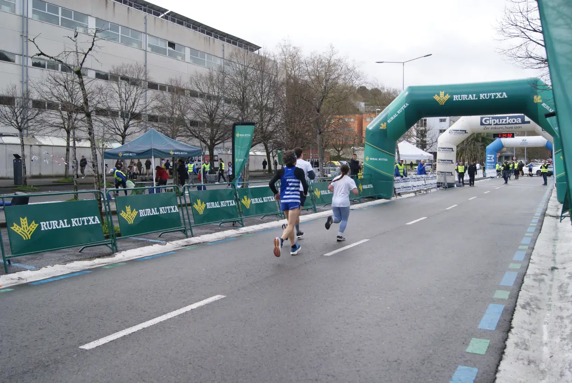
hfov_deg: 57.2
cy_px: 192
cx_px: 286
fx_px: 525
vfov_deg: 40.1
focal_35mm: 33
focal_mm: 22
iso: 100
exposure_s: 1/200
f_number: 5
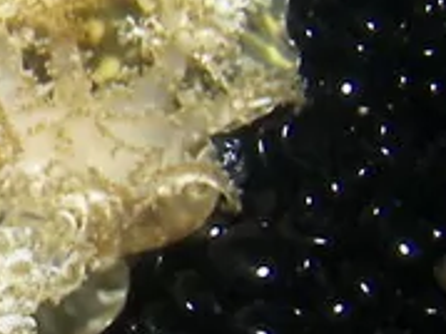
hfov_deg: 9.1
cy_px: -2
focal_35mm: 206
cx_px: -434
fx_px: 2652
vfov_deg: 7.2
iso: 100
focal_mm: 6
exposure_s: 1/10
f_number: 2.8
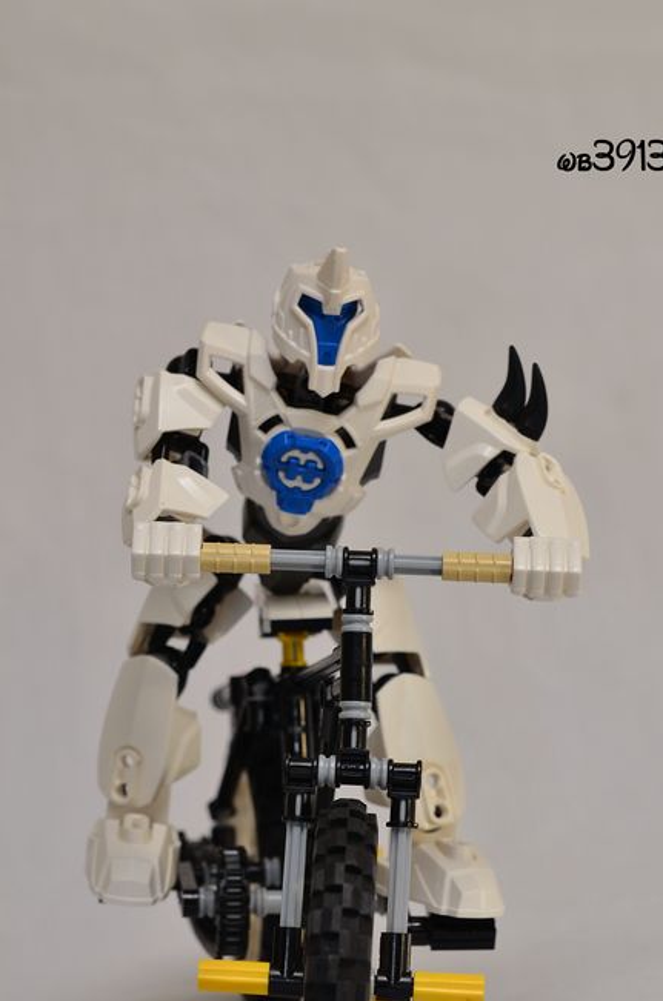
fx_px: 3581
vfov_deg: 15.9
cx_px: 393
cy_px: 586
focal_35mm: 129
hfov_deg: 10.6
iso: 200
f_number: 6.3
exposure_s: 1/100
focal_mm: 70
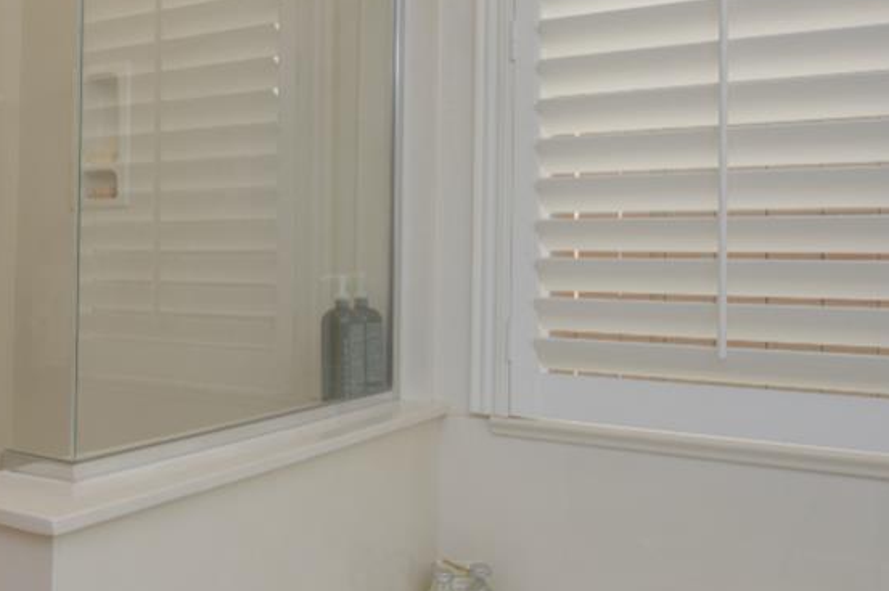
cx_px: 183
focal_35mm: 38
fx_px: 938
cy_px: 271
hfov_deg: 48.0
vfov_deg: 35.0
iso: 400
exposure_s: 1/25
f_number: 10
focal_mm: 14
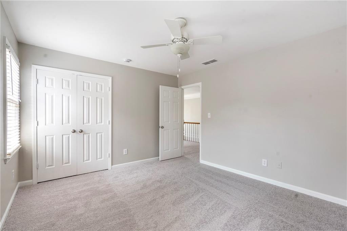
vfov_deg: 73.7
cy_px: 116
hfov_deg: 96.8
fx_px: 154
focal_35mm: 16
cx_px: 174
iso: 400
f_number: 8
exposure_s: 1/40
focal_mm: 16
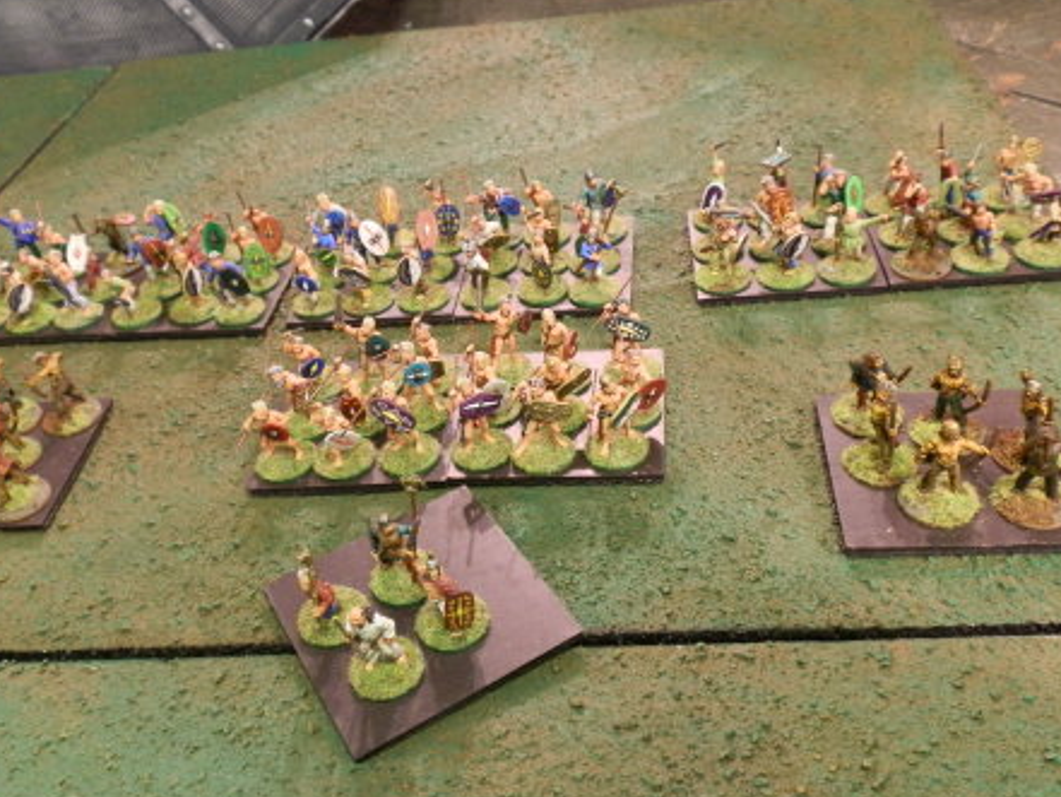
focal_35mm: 34
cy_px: 429
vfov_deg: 41.8
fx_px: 1042
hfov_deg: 53.9
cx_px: 496
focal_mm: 5
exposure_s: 1/8
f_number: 3.1
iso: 200
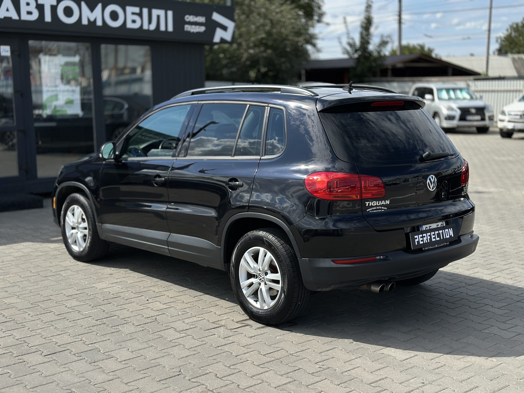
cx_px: 262
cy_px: 196
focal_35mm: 48
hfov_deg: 39.7
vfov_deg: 30.3
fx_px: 727
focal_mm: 6.86
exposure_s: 1/5556
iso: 100
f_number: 1.78
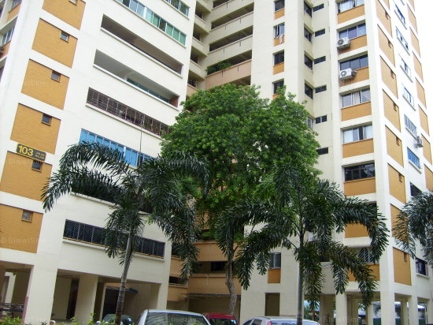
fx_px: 438
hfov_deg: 52.6
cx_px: 216
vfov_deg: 40.7
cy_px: 162
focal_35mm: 35
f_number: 2.8
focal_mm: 5.8
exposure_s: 1/125
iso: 80
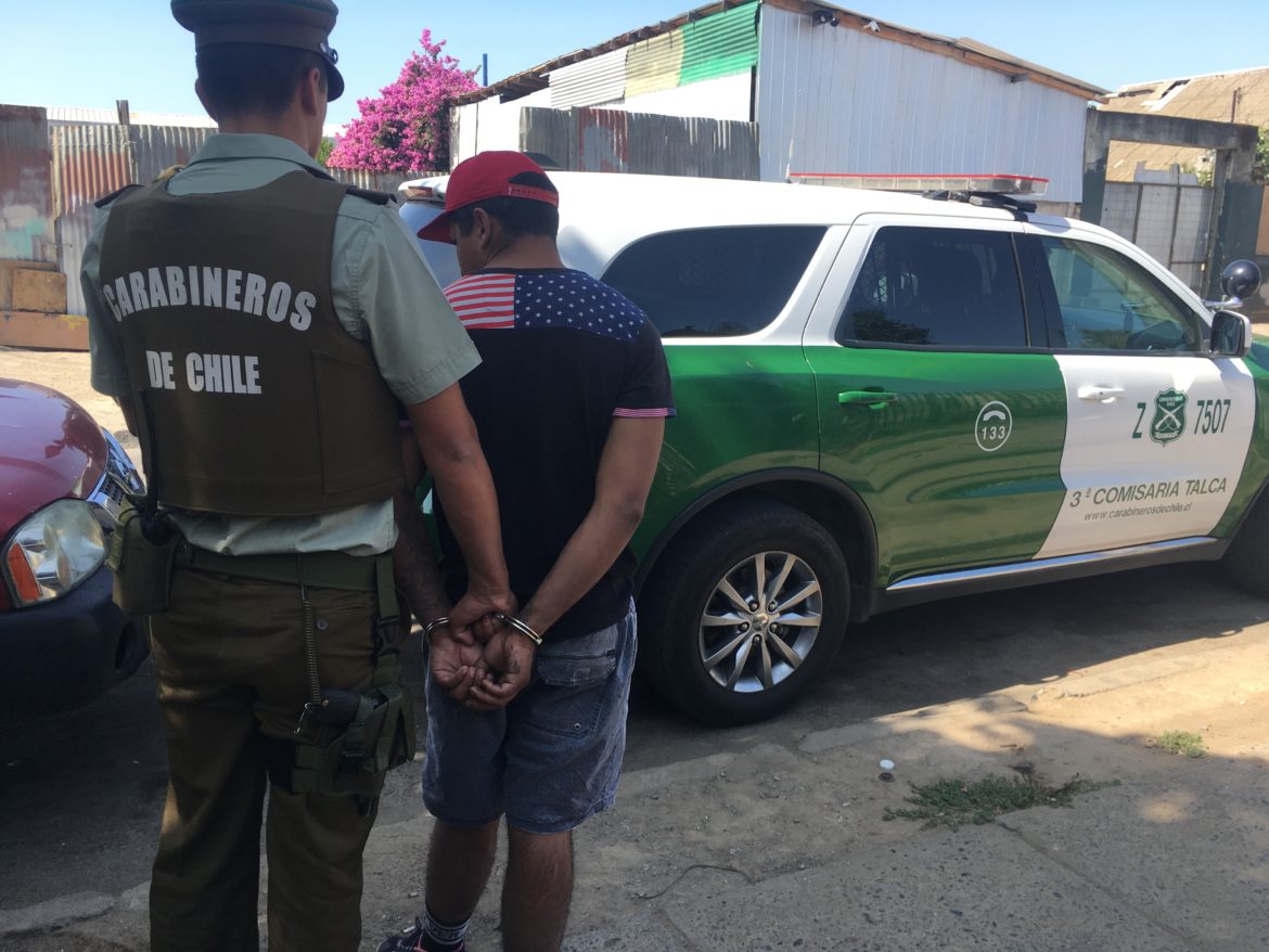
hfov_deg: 61.6
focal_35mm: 29
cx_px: 634
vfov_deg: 48.2
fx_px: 1063
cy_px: 476
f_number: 2.2
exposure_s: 1/596
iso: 25
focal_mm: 4.15
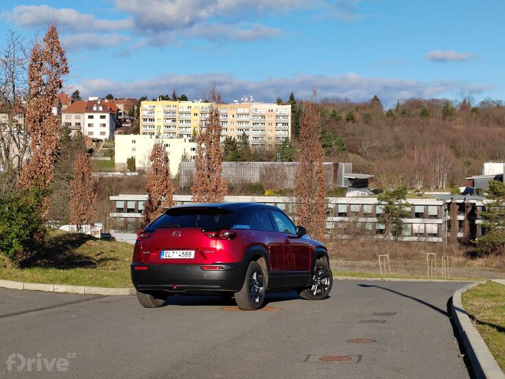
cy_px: 190
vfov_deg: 21.9
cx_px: 252
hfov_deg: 29.0
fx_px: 977
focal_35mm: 67
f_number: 1.9
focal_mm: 5.52
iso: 100
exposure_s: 1/1504
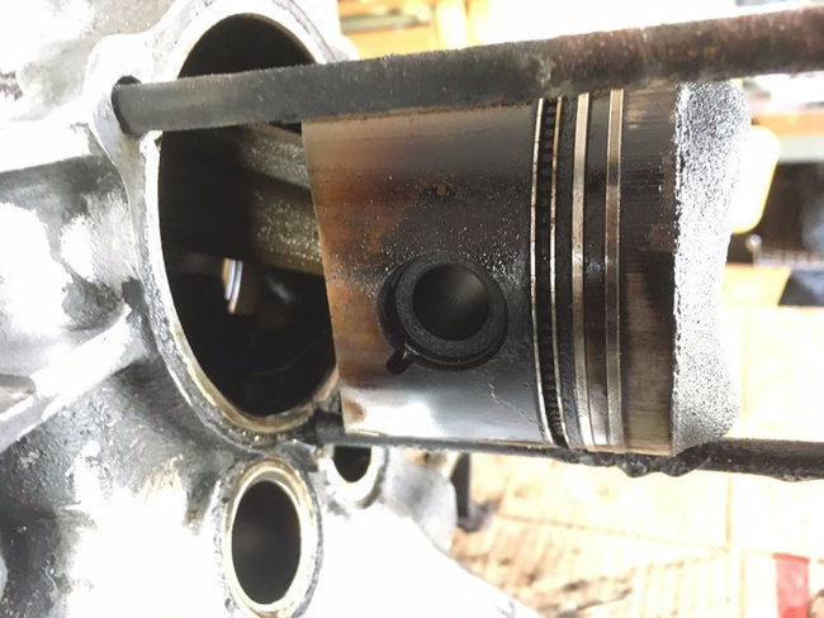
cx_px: 412
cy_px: 309
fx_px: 691
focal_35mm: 29
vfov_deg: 48.3
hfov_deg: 61.6
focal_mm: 4.15
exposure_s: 1/17
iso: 500
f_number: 2.2
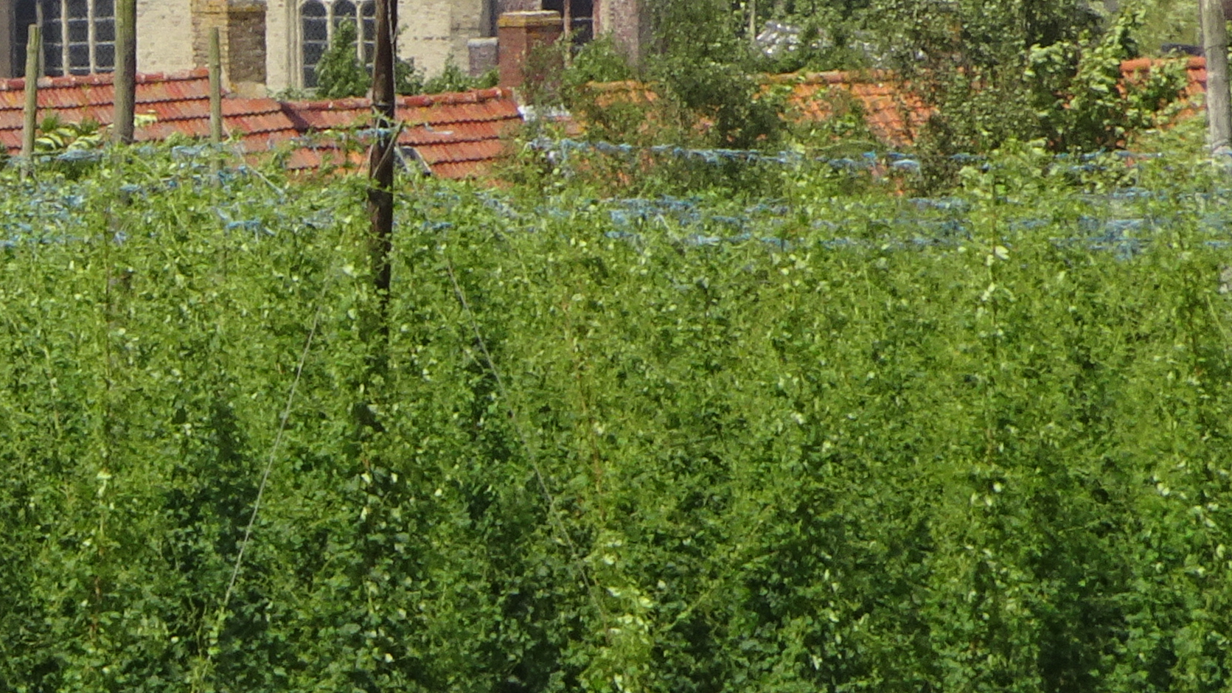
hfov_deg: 2.2
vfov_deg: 1.2
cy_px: -224
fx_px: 32113
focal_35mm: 983
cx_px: -223
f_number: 6.3
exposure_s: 1/320
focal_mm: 52.59
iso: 80
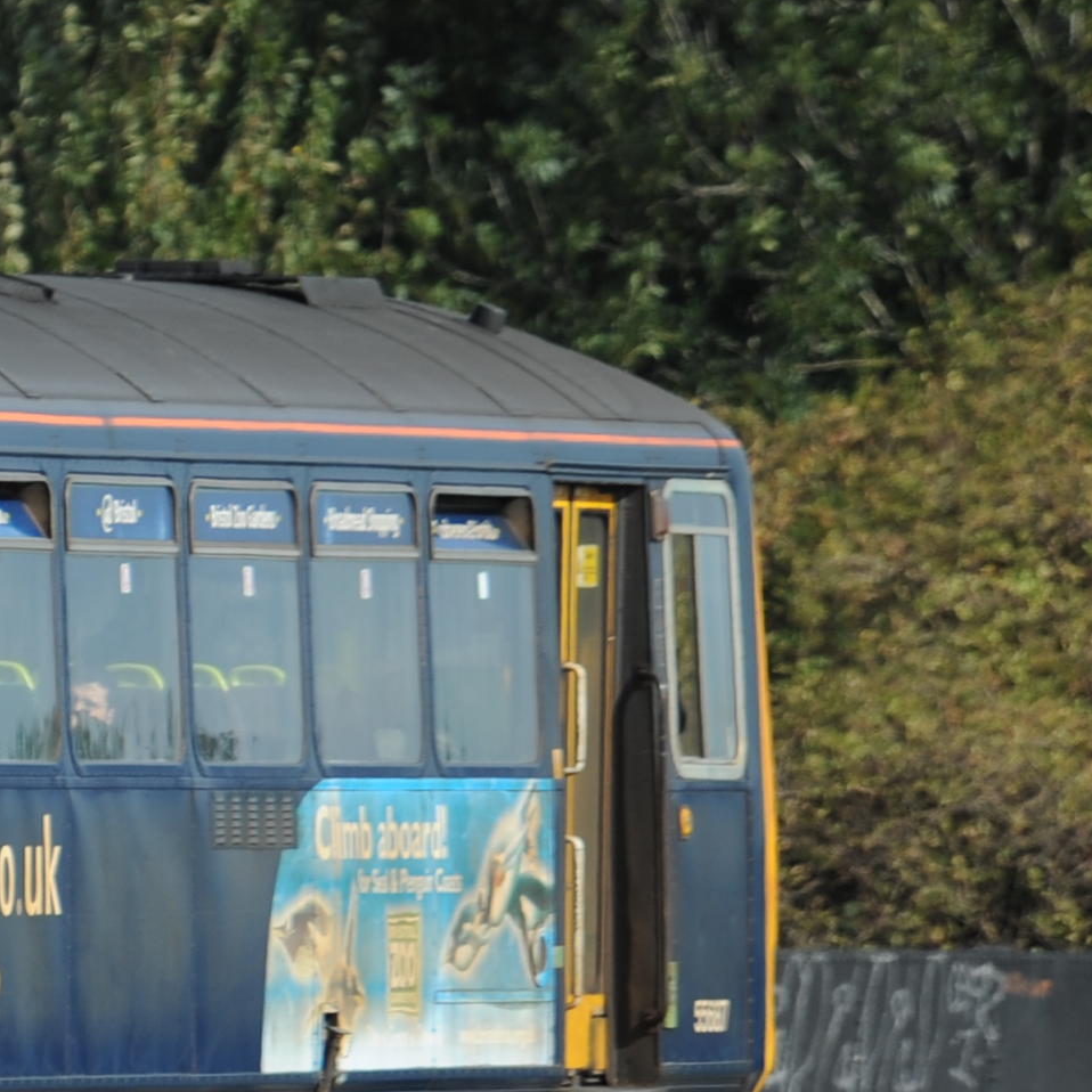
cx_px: -1260
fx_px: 36368
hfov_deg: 1.7
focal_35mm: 1019
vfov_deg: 1.7
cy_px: 736
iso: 200
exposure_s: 1/800
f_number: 5.6
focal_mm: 270
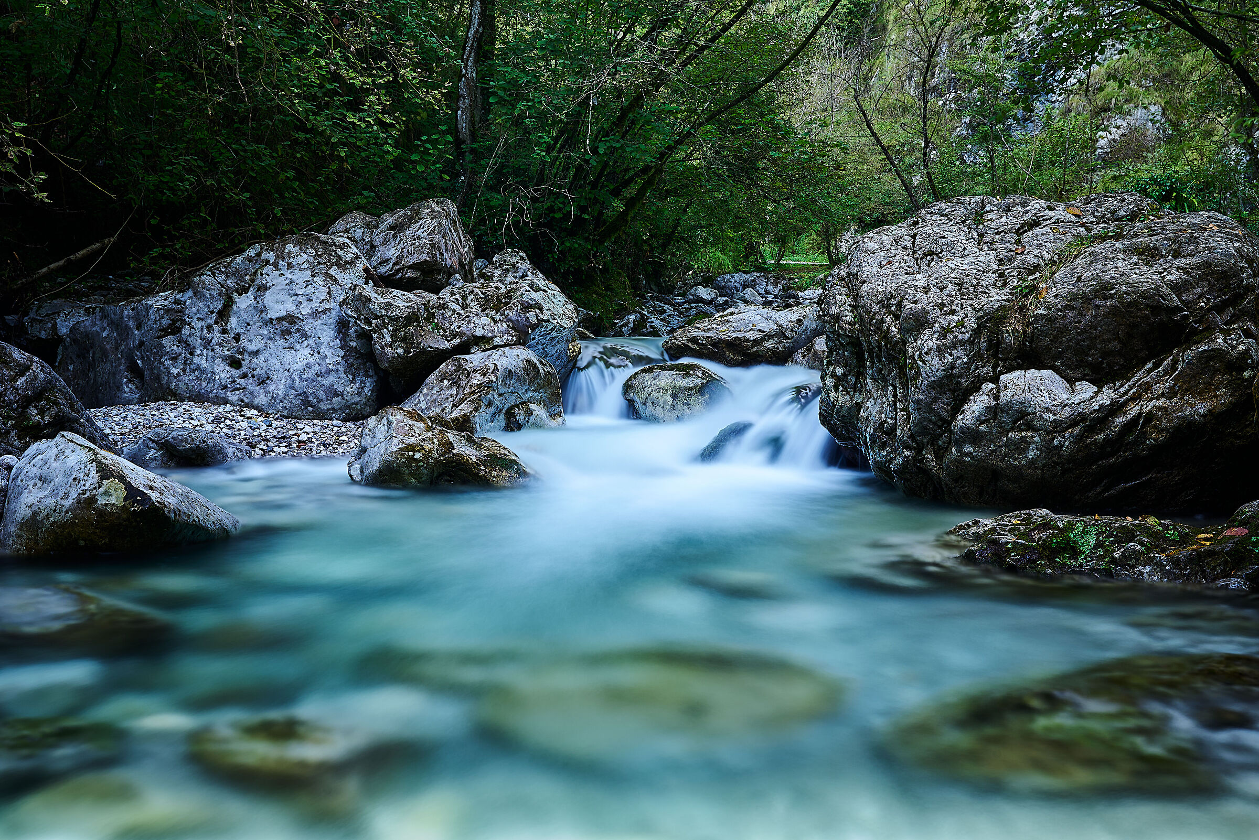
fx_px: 1224
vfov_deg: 37.9
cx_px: 630
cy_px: 420
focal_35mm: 35
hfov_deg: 54.4
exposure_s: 8
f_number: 10
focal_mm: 35
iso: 100
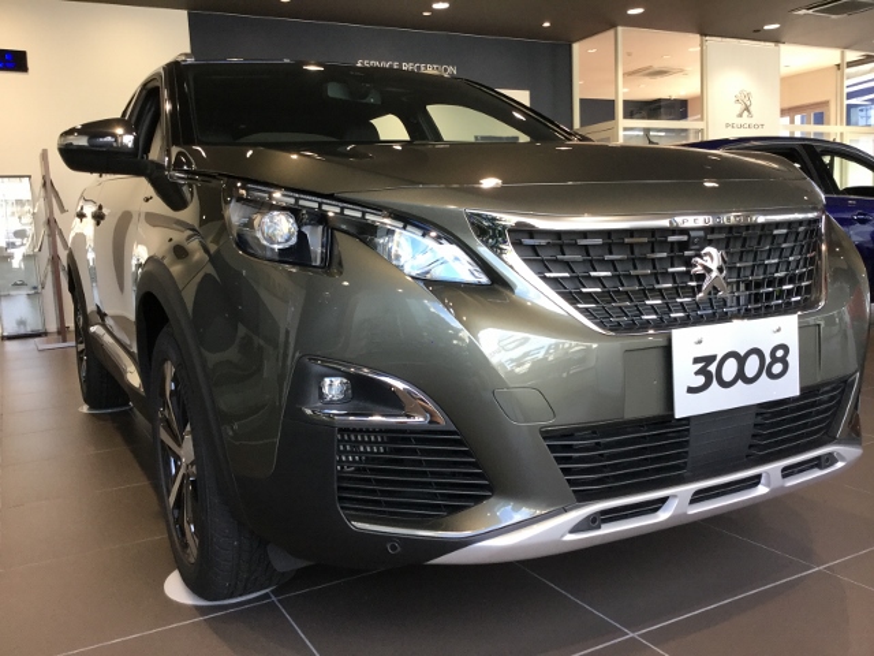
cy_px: 328
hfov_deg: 58.4
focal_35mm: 31
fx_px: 783
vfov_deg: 45.4
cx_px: 437
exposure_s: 1/30
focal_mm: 3.3
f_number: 2.4
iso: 25
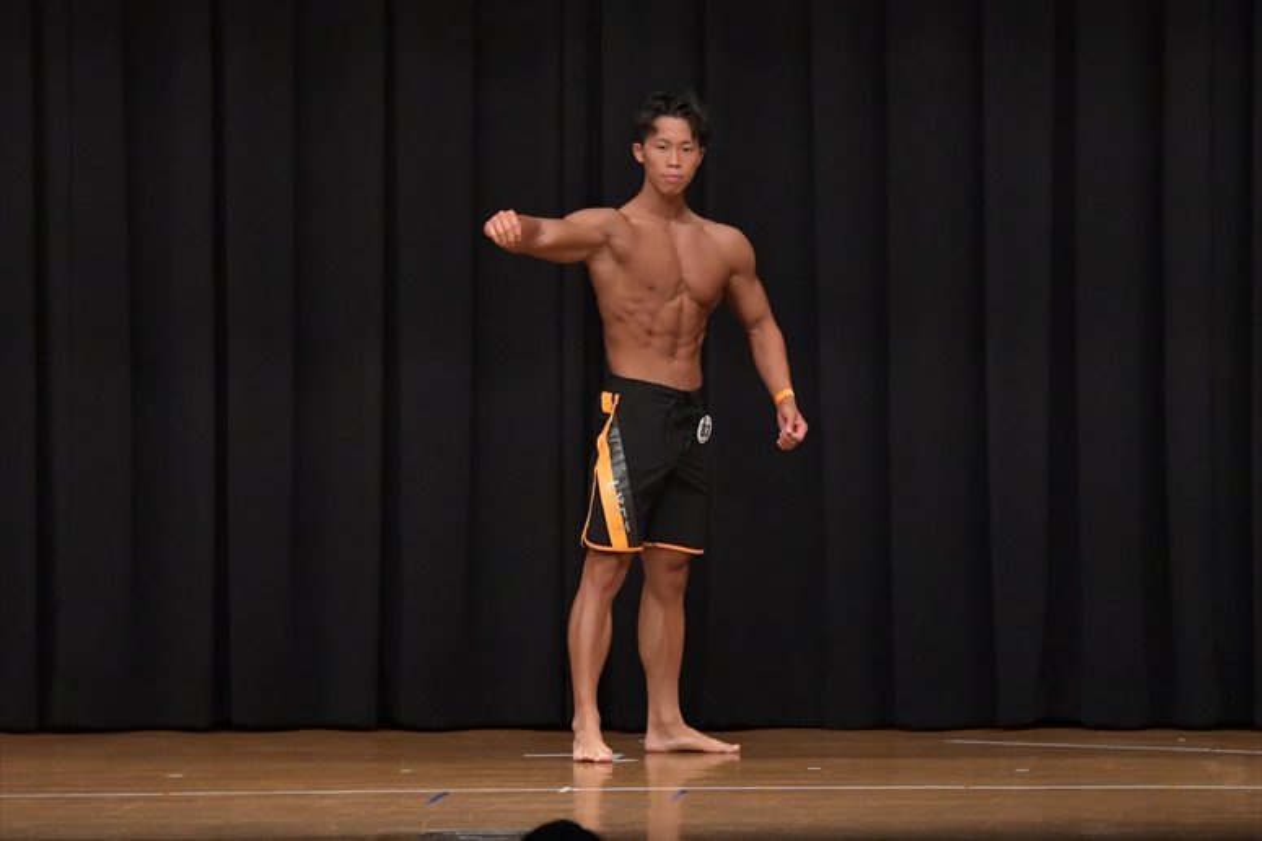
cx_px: 631
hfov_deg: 9.2
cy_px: 420
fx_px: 7884
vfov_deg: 6.1
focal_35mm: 225
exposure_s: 1/400
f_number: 5.6
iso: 6400
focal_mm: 150
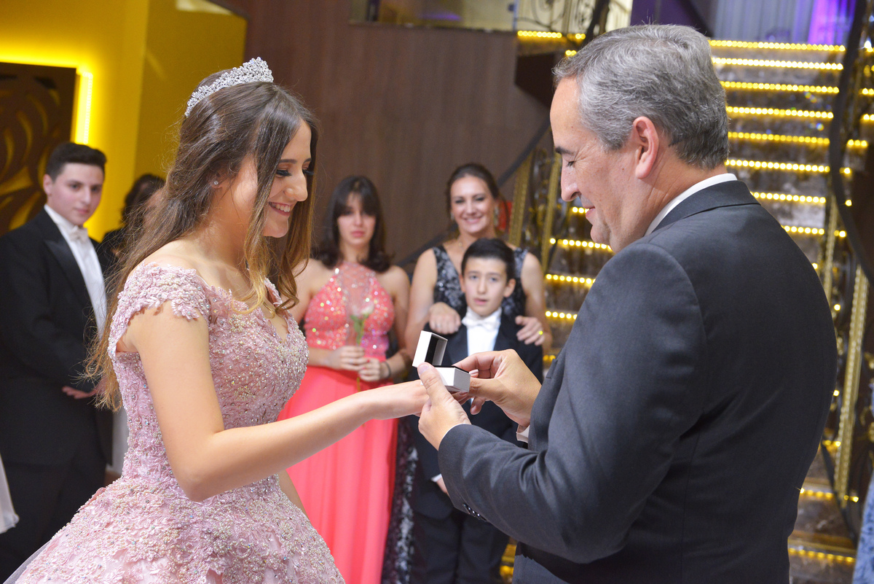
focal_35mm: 58
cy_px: 292
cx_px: 437
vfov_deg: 23.4
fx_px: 1409
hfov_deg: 34.5
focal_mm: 58
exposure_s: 1/160
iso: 3200
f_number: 5.6
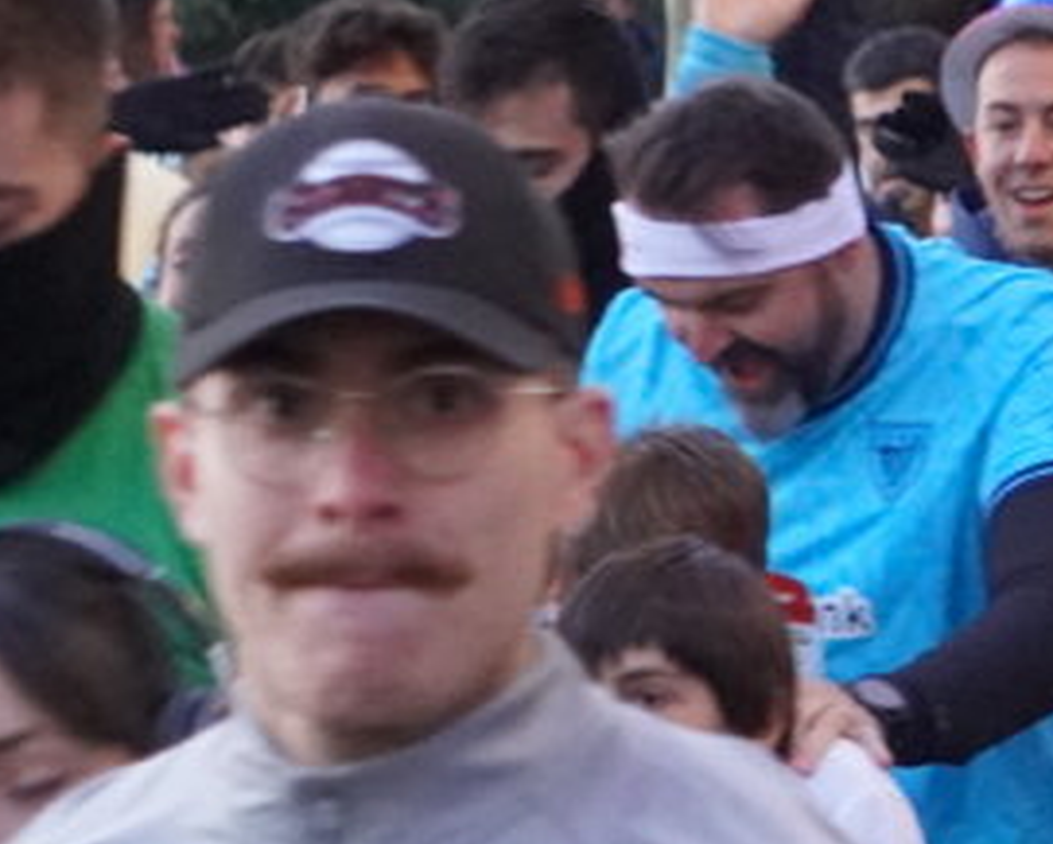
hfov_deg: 5.2
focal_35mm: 365
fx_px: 11386
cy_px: 558
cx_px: 1822
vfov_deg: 4.2
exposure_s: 1/160
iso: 6400
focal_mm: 55
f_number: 4.5
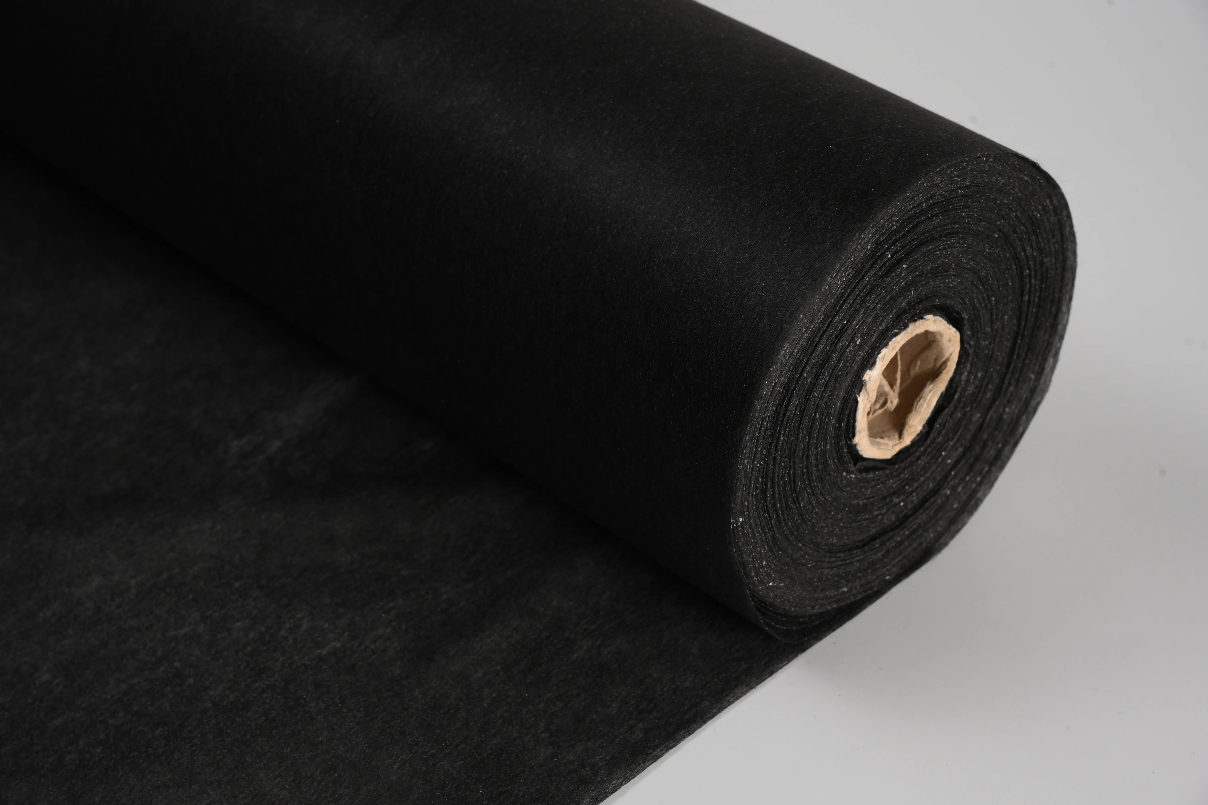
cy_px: 402
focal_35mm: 74
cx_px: 604
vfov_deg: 18.4
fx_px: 2483
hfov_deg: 27.3
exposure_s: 1/125
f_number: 11
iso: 125
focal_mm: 74
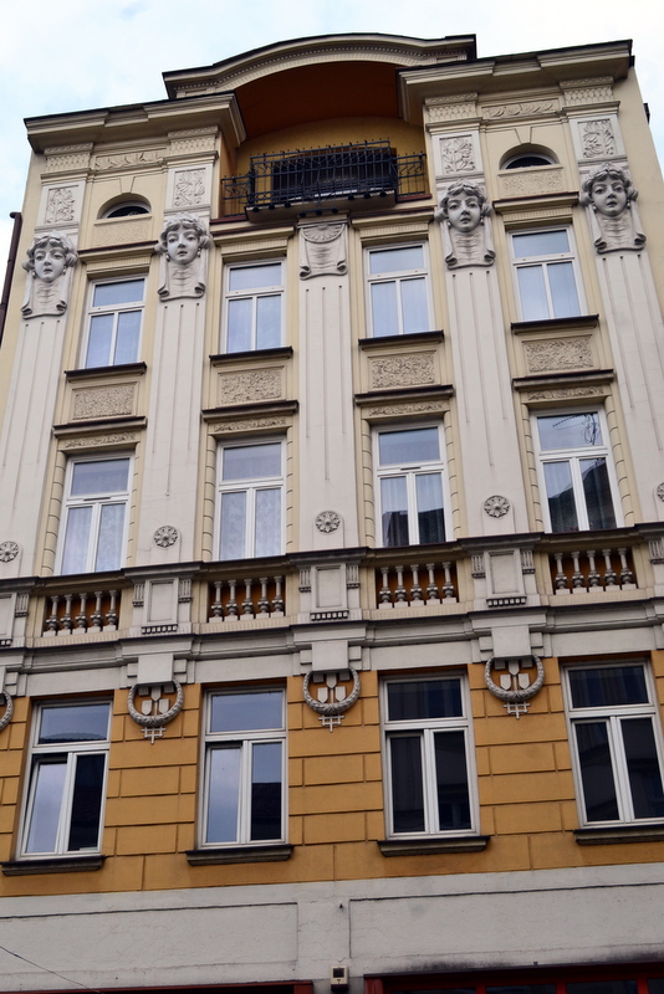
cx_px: 332
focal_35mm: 39
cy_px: 497
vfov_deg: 49.5
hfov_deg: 34.2
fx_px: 1078
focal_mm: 26
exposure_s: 1/200
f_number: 10
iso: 400
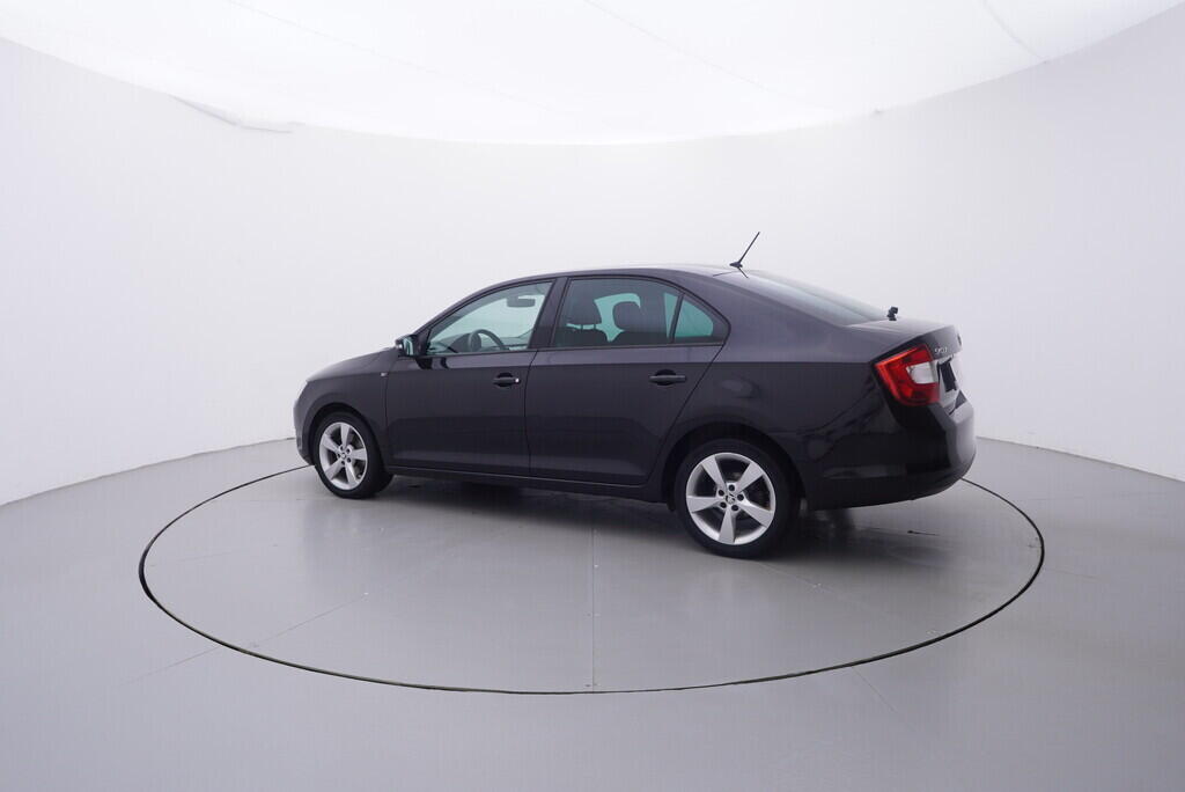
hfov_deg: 77.3
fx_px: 741
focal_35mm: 22
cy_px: 396
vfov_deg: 56.2
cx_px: 592
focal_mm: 15
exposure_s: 1/80
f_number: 5
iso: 200
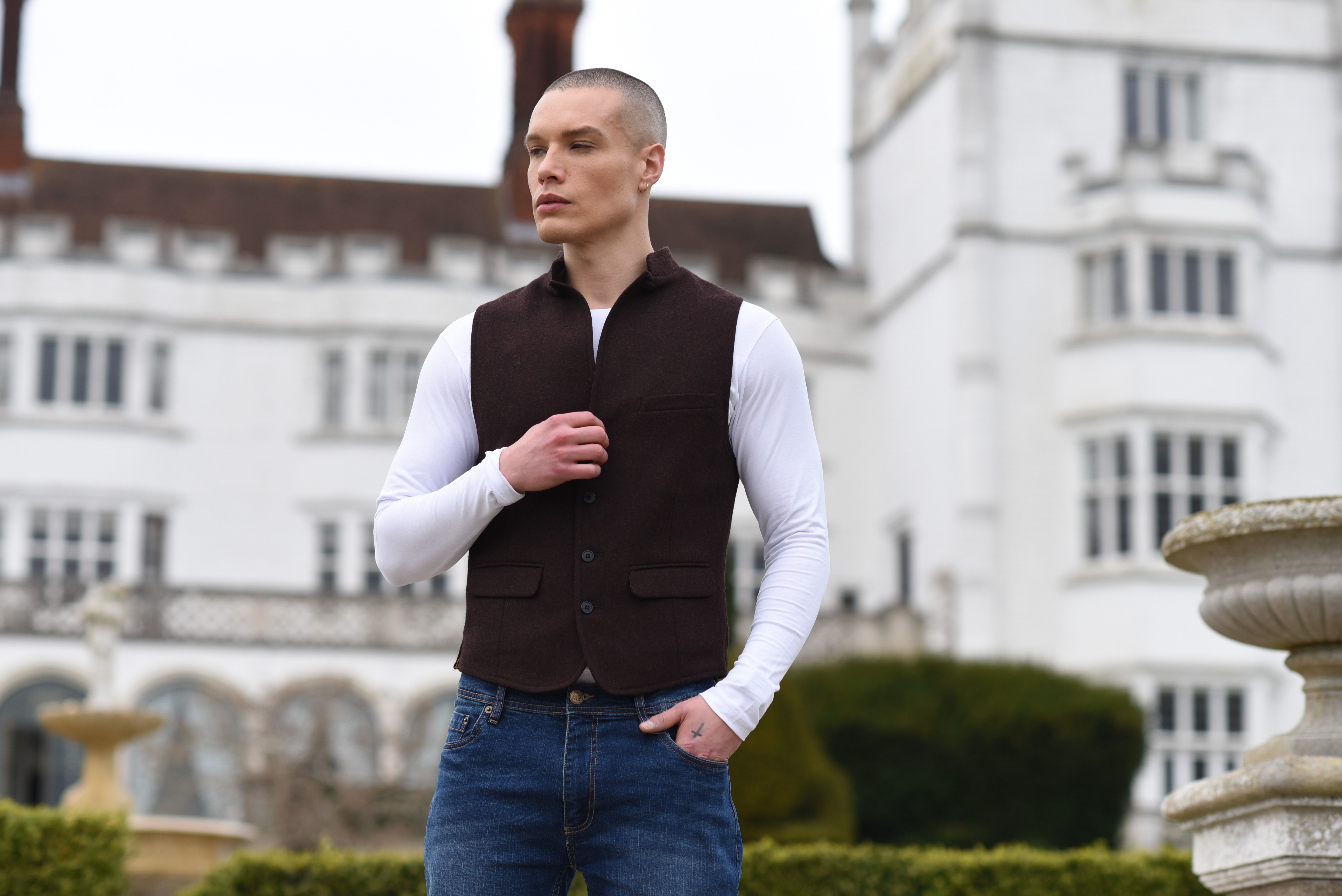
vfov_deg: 16.1
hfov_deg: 23.9
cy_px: 448
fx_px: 3170
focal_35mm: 85
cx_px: 671
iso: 200
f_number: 3.2
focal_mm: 85
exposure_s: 1/1000
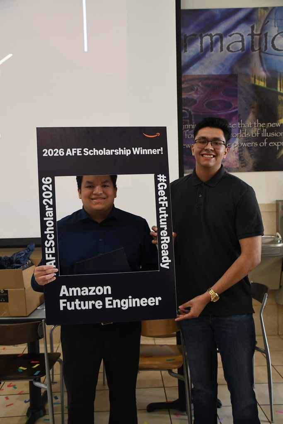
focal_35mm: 36
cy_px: 212
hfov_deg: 36.9
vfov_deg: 53.1
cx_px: 142
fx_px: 424
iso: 2500
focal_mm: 24
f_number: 5.6
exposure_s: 1/100
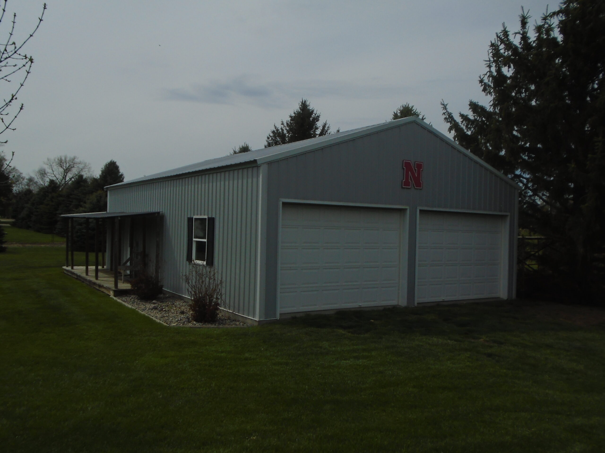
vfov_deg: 45.4
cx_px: 302
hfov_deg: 58.4
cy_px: 226
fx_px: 542
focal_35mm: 31
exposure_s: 1/500
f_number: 8.8
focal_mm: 5.5
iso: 100
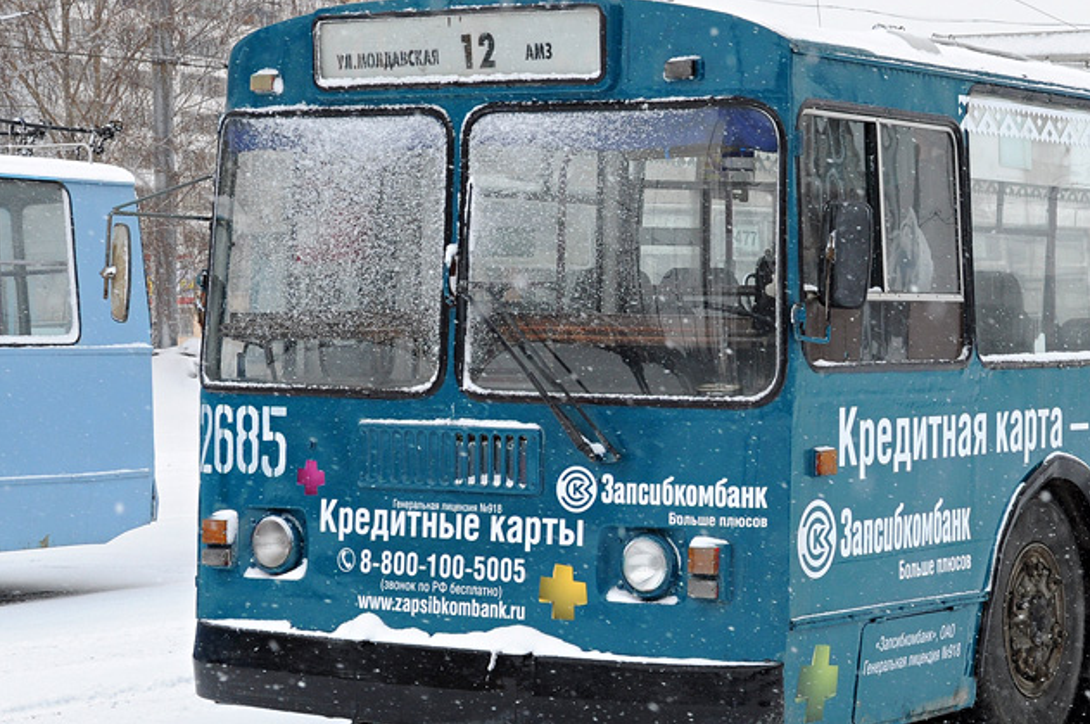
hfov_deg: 20.9
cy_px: 321
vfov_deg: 14.1
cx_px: 829
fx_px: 2933
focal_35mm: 97
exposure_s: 1/320
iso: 250
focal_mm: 34
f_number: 9
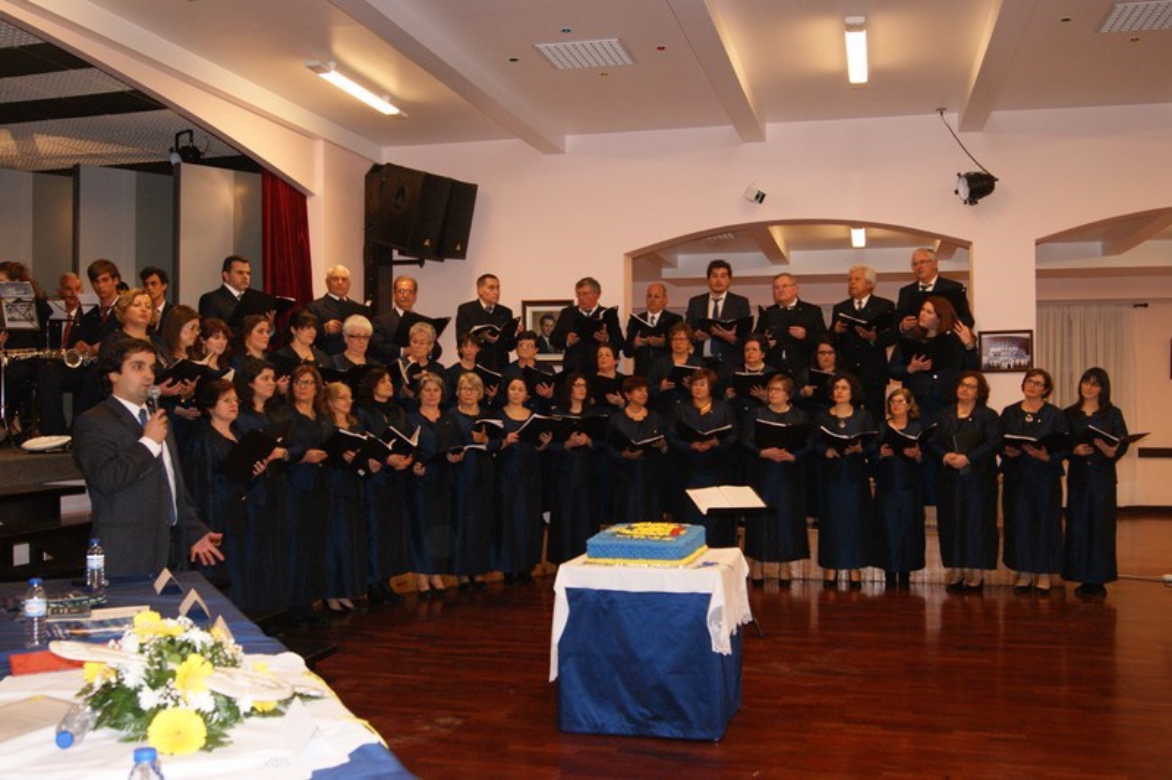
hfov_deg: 57.3
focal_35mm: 33
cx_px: 586
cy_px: 390
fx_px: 1073
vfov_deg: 39.9
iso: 400
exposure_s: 1/60
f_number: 5.6
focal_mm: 22
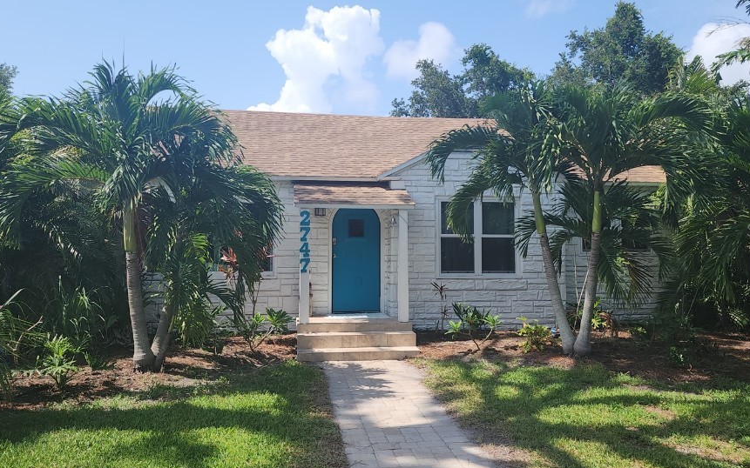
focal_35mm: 29
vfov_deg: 43.1
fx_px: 593
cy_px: 230
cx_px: 383
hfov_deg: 64.6
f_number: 1.8
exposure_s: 1/820
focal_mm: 6.4
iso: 12
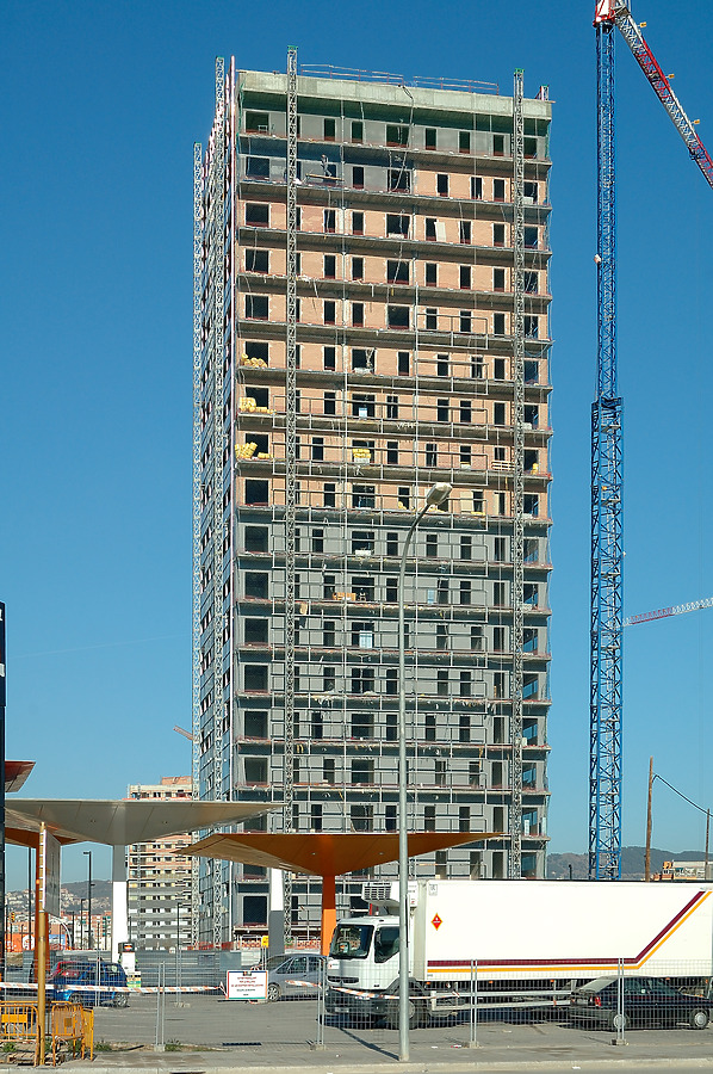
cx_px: 356
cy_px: 537
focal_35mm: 57
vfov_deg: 35.1
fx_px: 1697
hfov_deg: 23.7
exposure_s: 1/500
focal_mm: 38
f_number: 9
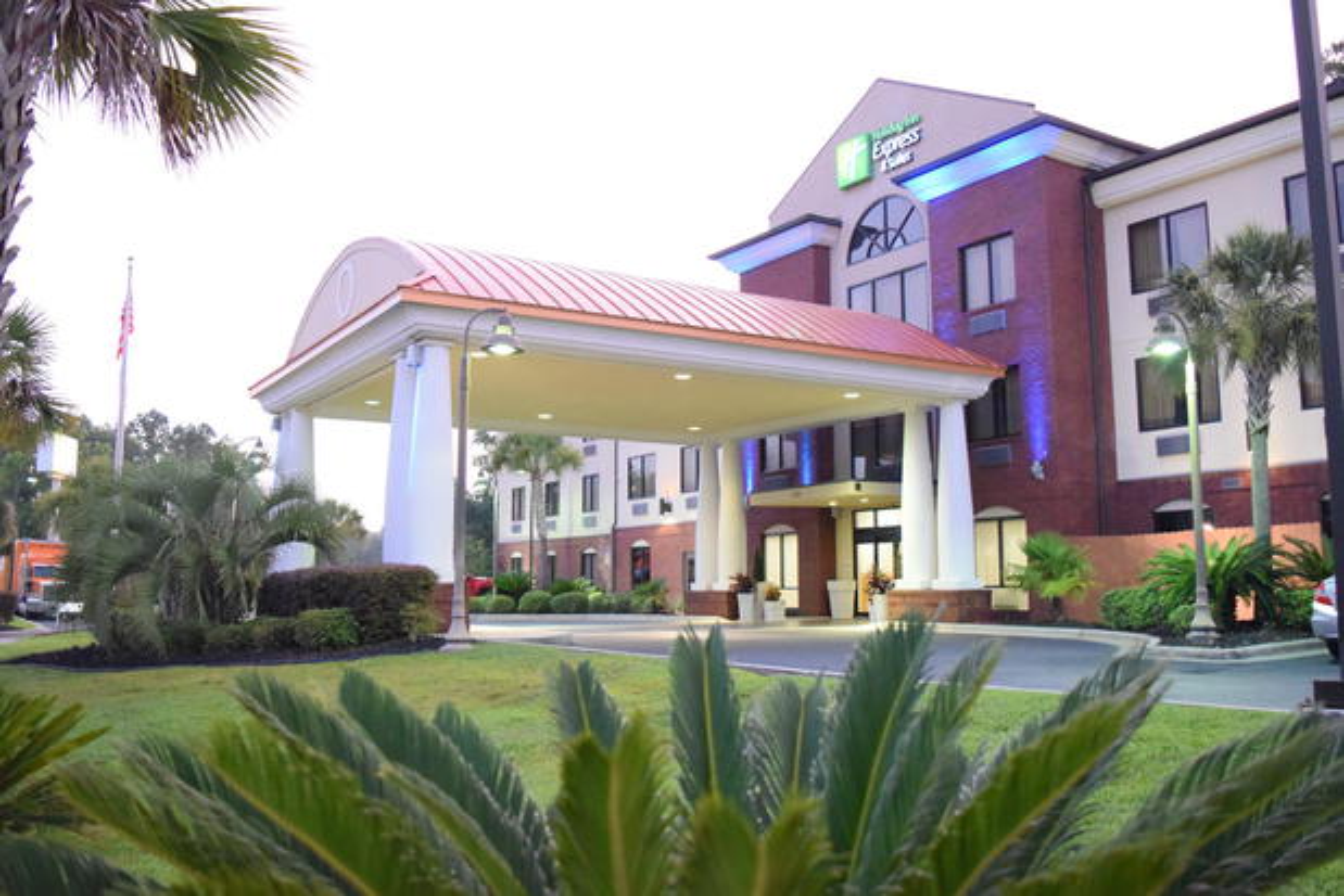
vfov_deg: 41.7
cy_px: 448
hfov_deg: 59.5
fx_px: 1176
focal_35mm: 32
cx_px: 672
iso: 5000
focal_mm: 21
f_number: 3.8
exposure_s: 1/60
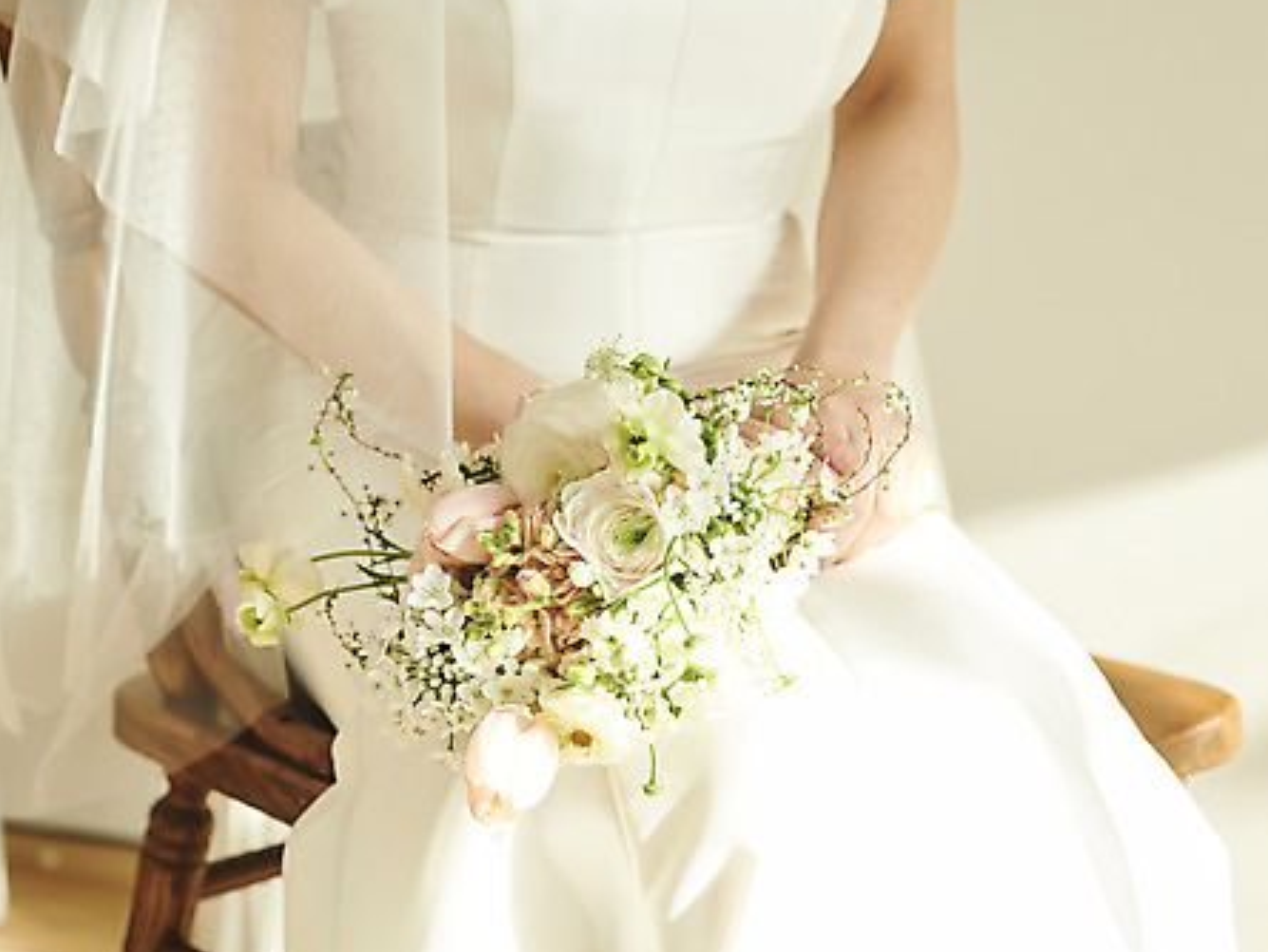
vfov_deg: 13.5
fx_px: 4030
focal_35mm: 110
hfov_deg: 17.8
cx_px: 432
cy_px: 493
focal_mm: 85
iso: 250
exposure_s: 1/125
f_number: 4
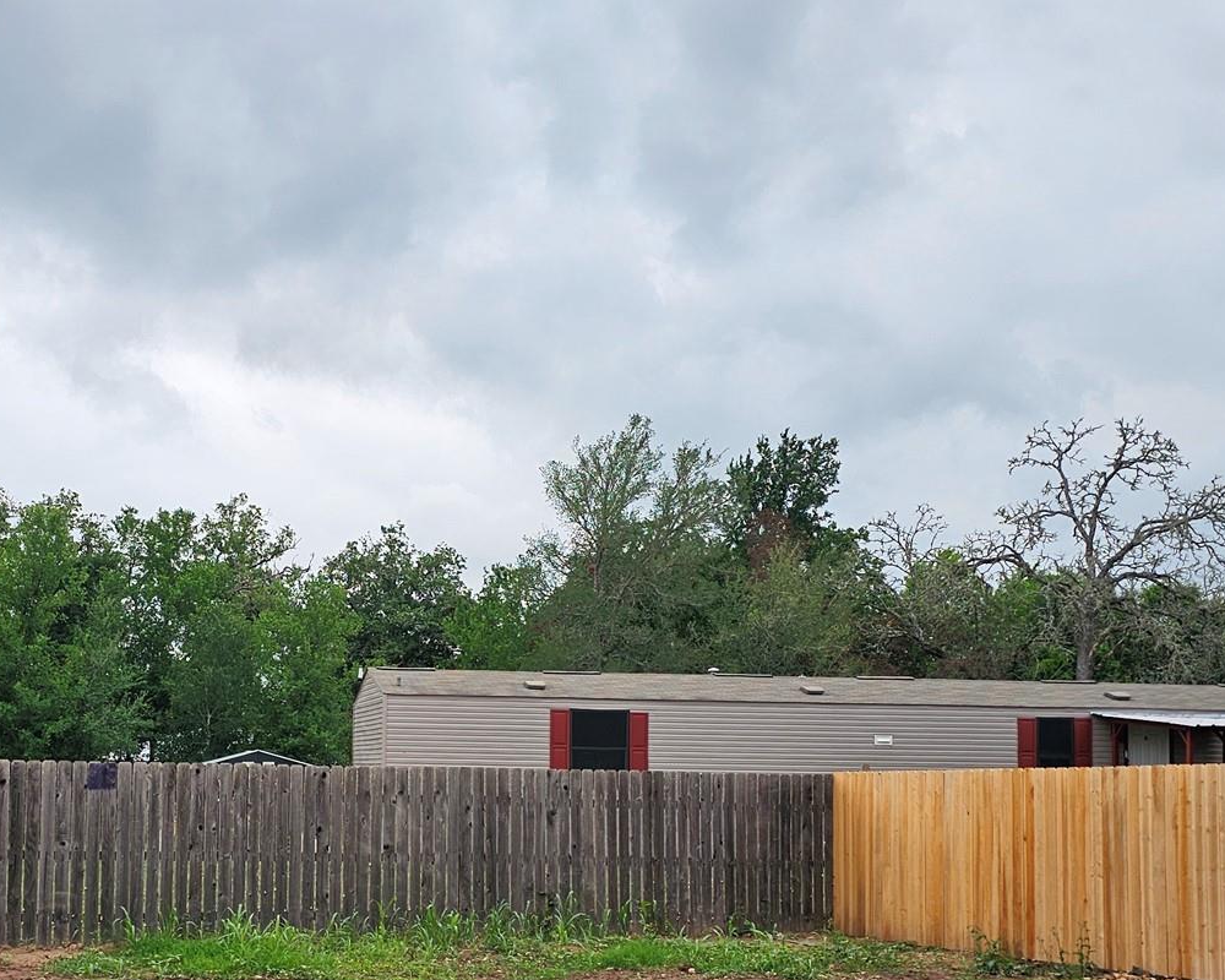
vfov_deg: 32.3
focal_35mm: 46
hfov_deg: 39.6
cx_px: 359
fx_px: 1668
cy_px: 704
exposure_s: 1/237
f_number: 1.7
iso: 10
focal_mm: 6.3
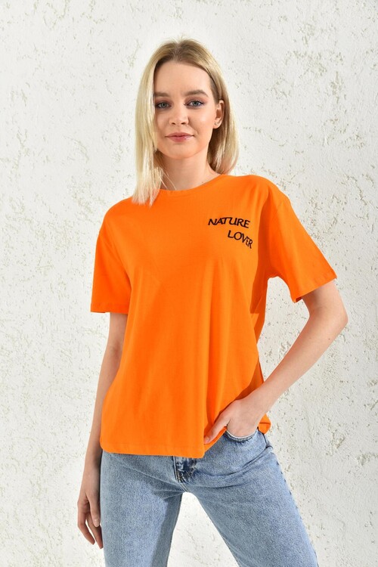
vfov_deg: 53.1
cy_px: 284
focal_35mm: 36
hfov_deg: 36.9
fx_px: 567
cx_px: 189
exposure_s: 1/160
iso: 100
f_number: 7.1
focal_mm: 36
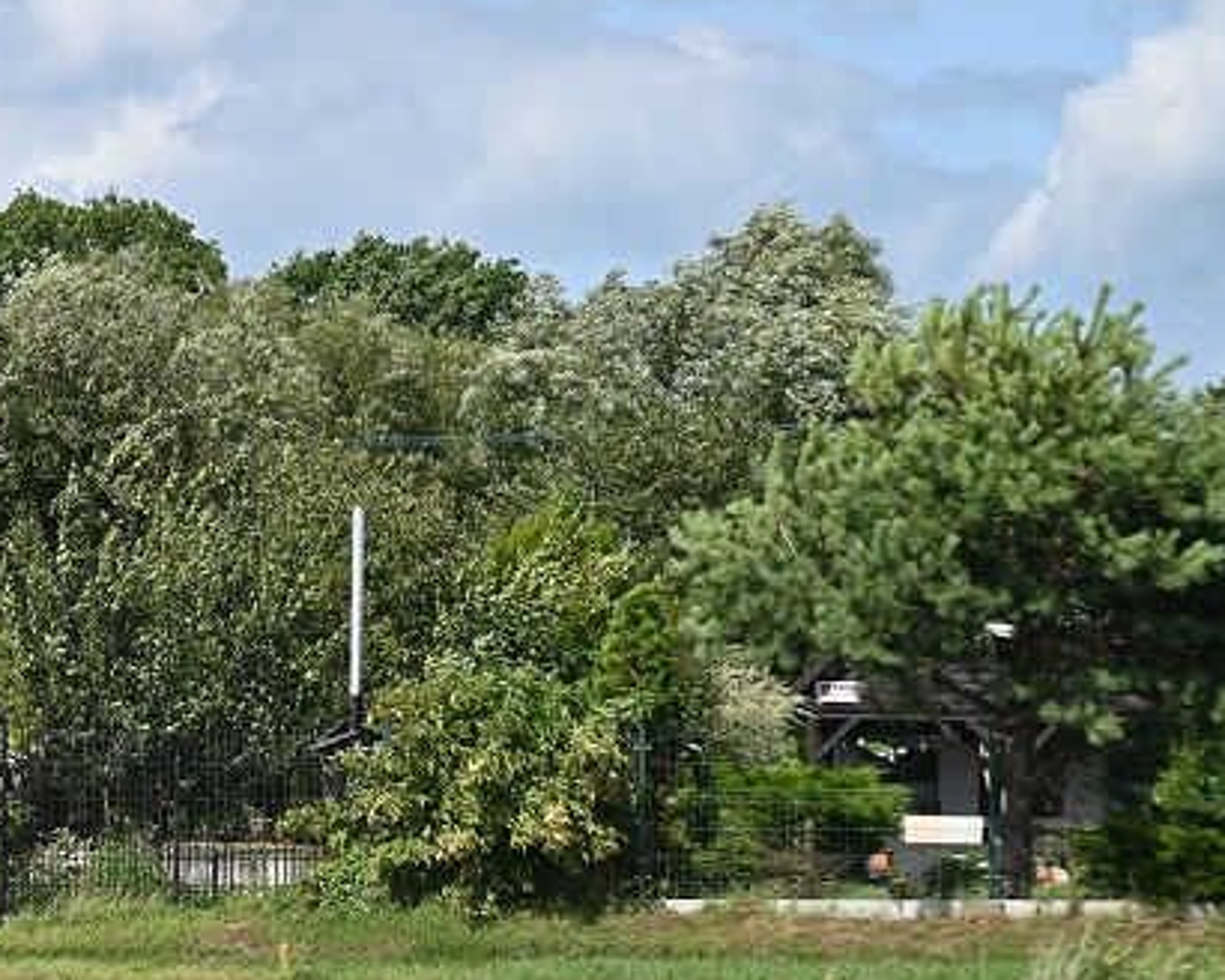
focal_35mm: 187
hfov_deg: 10.2
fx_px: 6780
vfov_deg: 8.3
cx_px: -54
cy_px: 505
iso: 200
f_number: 5.6
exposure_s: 1/1600
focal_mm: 86
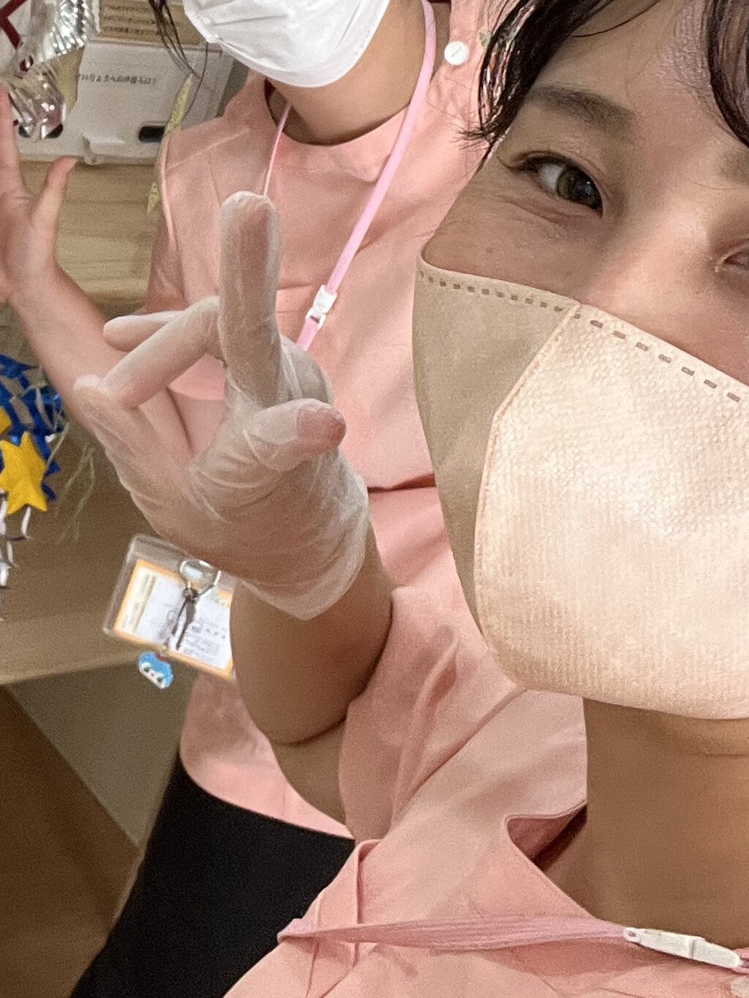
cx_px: 21
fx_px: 1961
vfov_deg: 27.0
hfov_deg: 21.0
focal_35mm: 68
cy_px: 1
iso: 125
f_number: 2.2
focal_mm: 2.7
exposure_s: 1/60
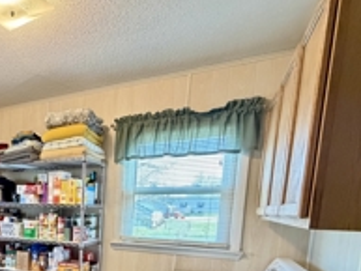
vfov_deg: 43.8
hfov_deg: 53.0
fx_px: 303
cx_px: 28
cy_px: 247
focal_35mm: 29
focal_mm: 2.22
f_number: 2.2
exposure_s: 1/60
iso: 800
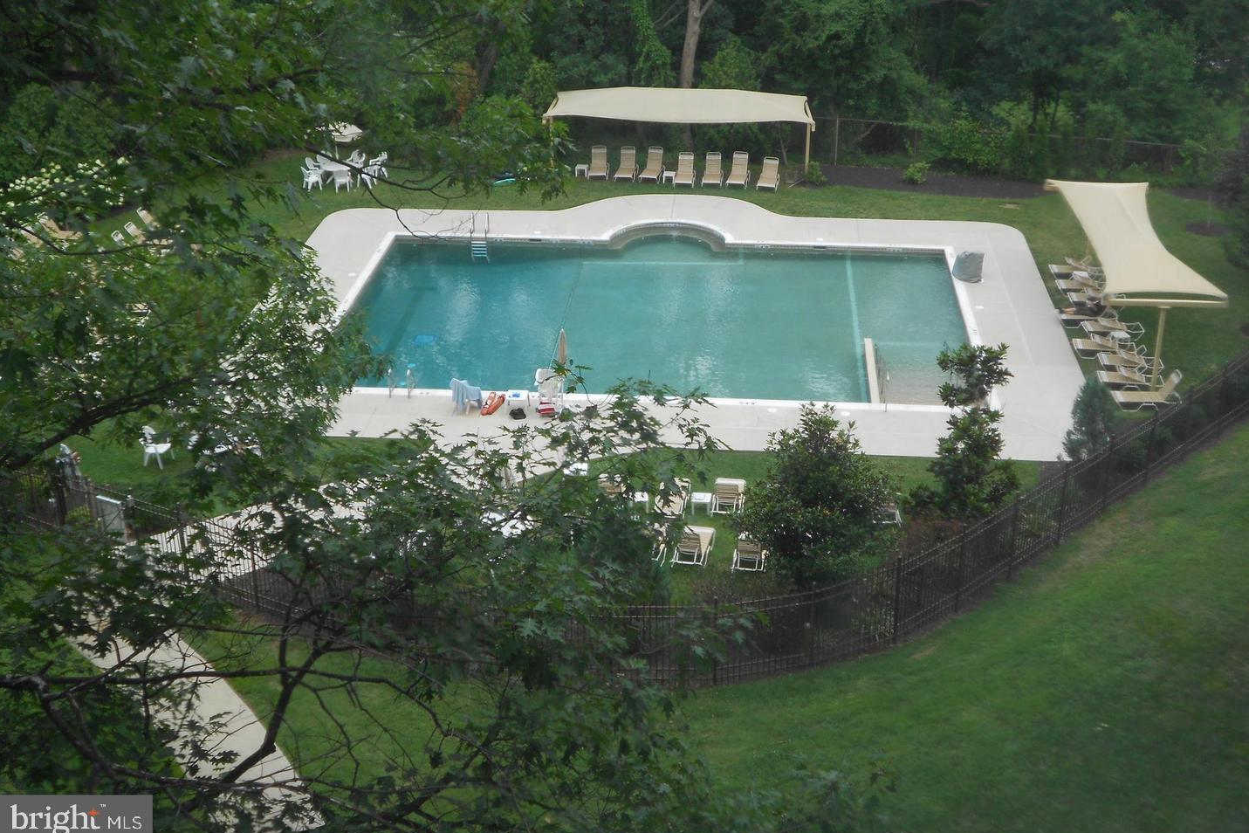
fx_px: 1561
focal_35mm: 45
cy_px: 374
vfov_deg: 29.8
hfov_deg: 43.6
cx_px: 628
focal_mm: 7.7
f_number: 4.2
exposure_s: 1/125
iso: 80
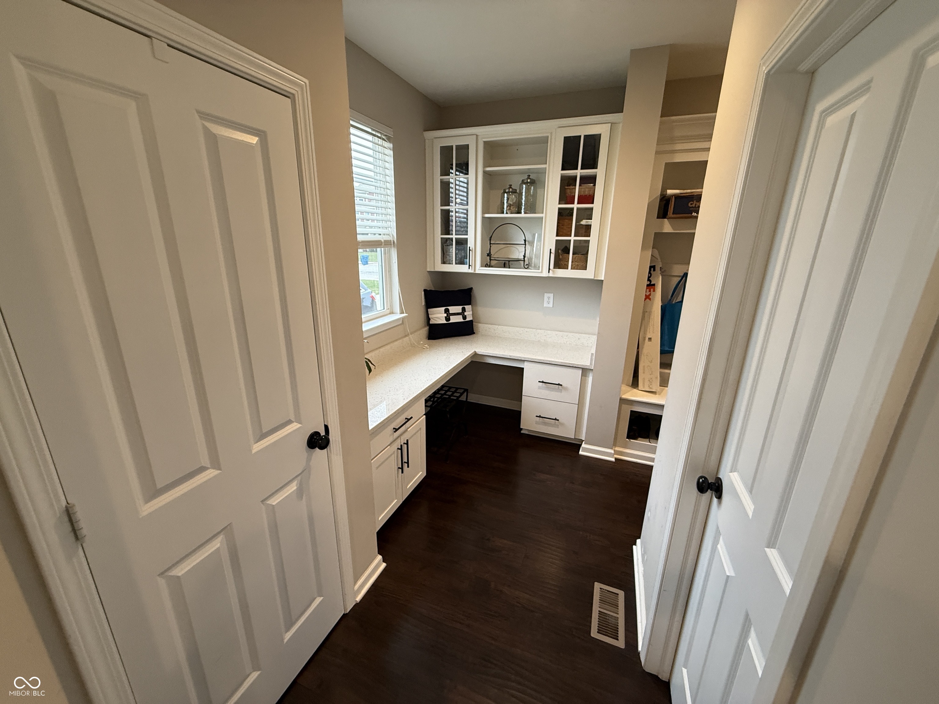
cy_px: 352
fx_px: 380
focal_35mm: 14
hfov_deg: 102.1
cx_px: 470
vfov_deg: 85.7
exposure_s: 1/60
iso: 200
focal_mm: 2.22
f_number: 2.2
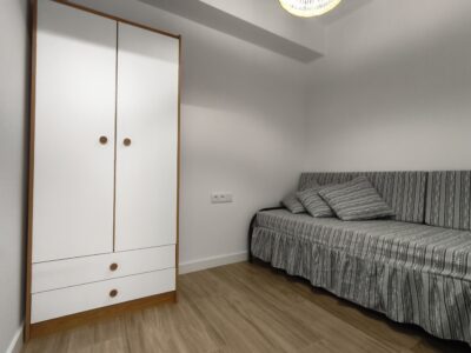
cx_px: 236
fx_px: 204
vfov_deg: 81.7
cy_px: 176
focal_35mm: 15
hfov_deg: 98.2
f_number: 2.2
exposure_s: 1/33.3
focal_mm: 1.65
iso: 320
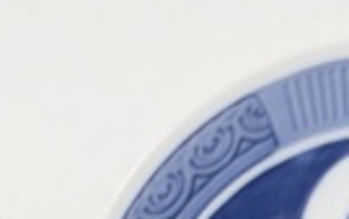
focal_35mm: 144
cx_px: 59
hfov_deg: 14.4
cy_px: 605
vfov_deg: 8.1
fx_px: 1372
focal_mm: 6.3
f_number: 1.7
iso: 32
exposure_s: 1/100
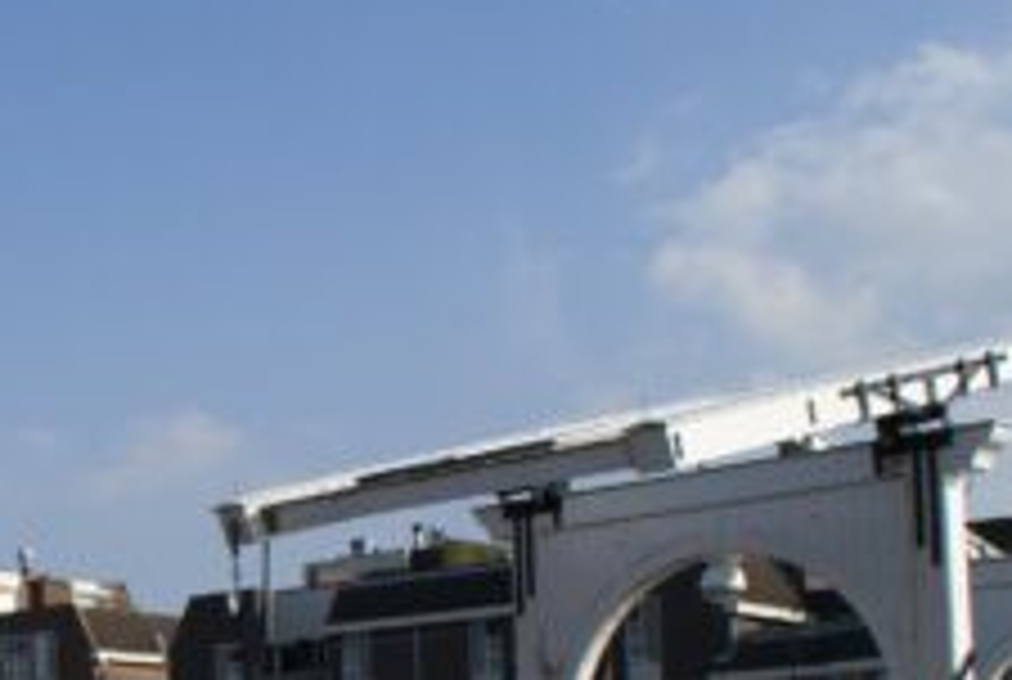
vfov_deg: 18.4
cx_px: -108
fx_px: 2028
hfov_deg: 25.9
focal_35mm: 72
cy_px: 703
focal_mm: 18
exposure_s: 1/200
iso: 100
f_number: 10
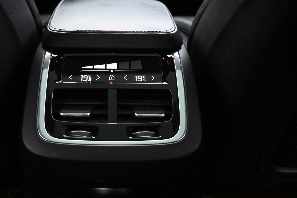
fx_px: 302
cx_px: 111
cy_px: 90
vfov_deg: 36.2
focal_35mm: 37
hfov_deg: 51.8
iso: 8000
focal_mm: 19
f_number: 3.8
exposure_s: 1/30
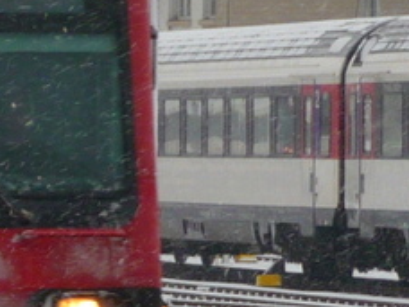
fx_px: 7290
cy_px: 128
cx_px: -379
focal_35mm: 617
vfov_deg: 2.4
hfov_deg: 3.2
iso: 100
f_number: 4.8
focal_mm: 24.1
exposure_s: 1/125
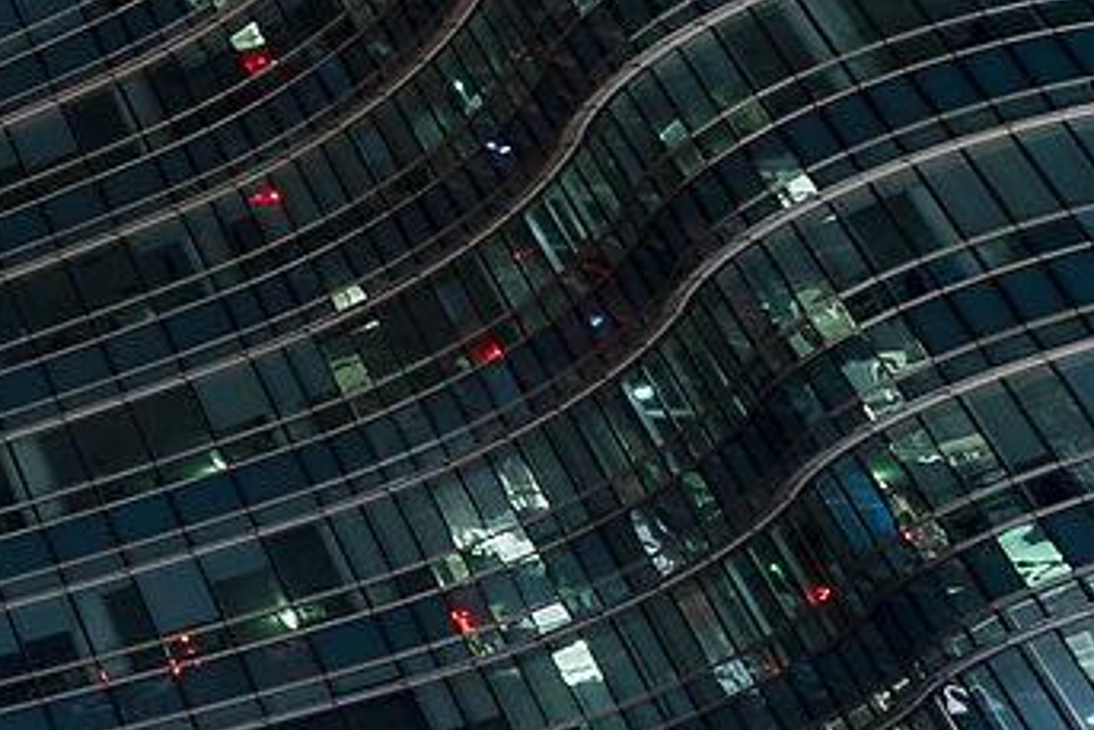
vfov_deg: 15.5
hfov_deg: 14.5
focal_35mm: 84
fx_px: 2554
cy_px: -210
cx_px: -1601
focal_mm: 12
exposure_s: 20
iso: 100
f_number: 6.3
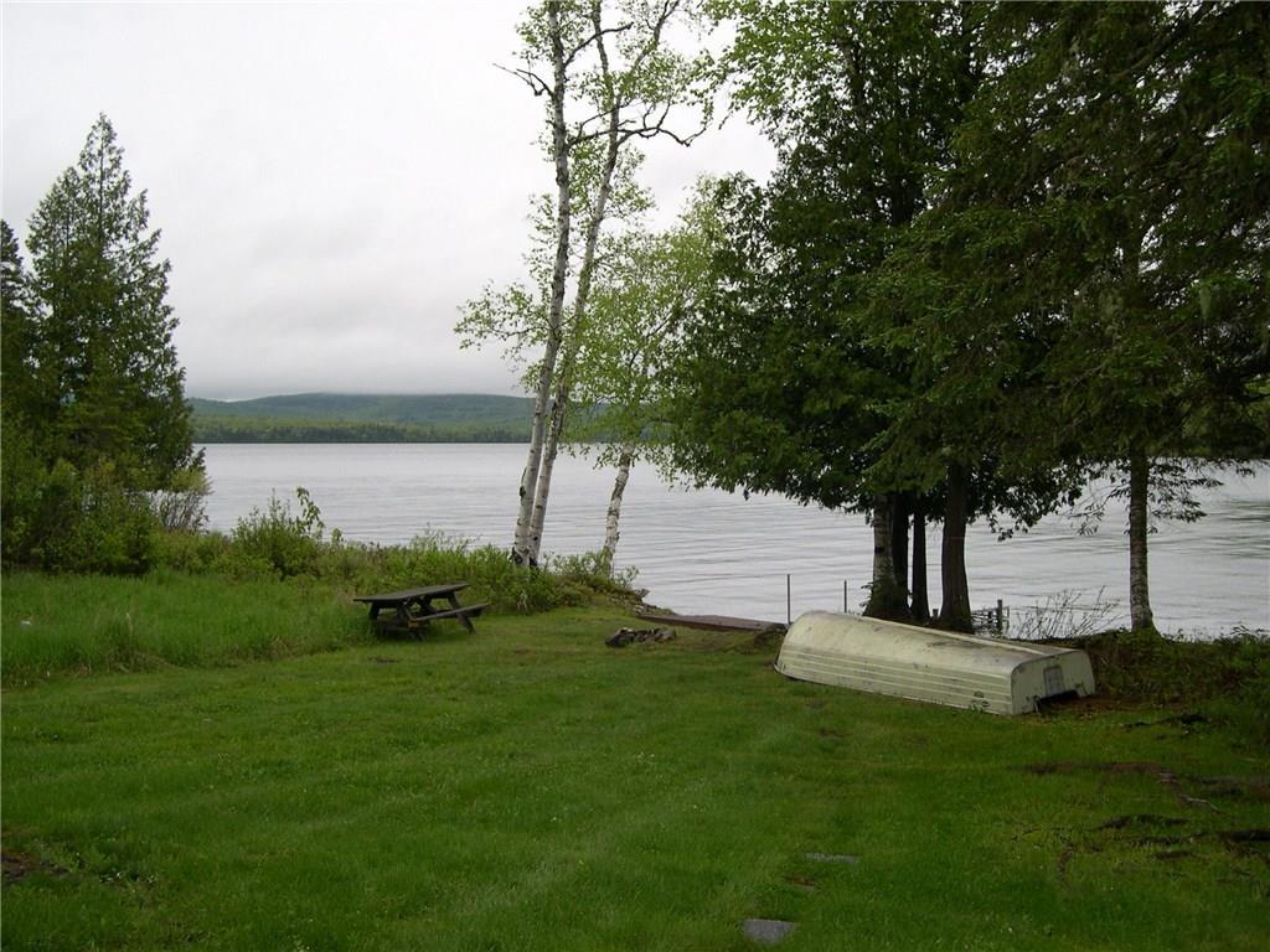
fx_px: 1394
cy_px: 476
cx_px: 635
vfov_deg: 37.7
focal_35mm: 38
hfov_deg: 49.0
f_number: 2.8
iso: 100
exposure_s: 1/619
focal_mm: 8
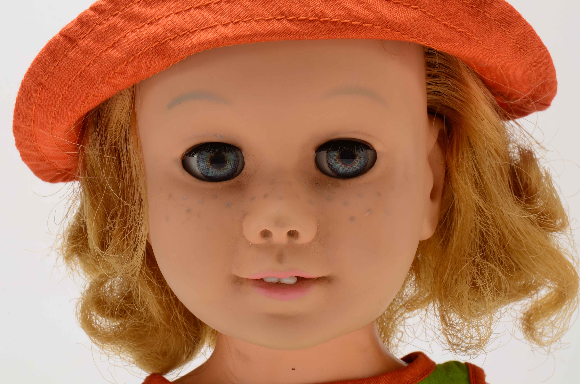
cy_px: 192
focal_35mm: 82
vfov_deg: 16.5
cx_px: 290
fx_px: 1326
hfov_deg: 24.7
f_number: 25
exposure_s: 1/160
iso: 100
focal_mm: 55
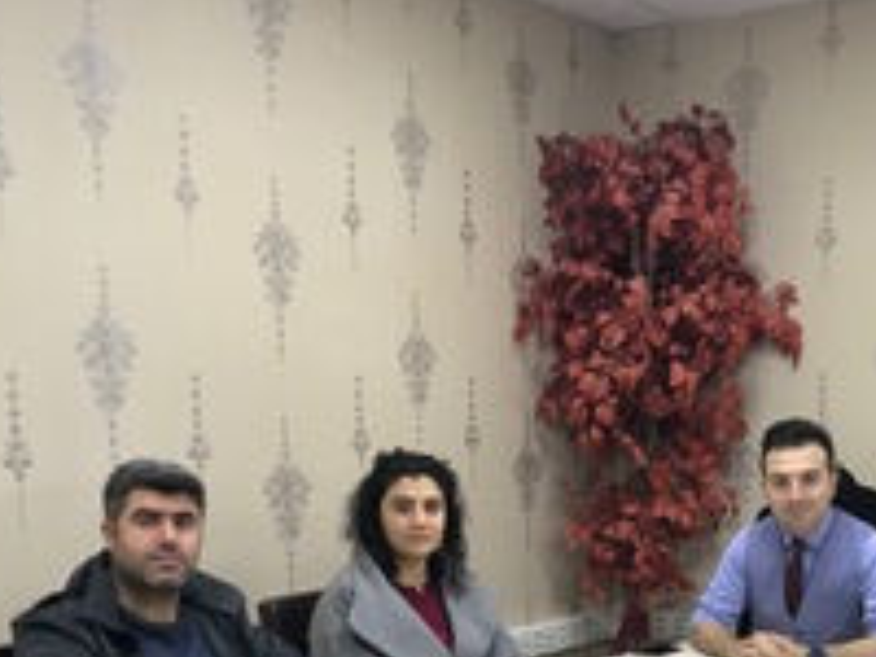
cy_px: 613
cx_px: 600
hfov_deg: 34.0
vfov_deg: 25.2
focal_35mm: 56
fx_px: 1417
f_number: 1.8
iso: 40
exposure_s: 1/33
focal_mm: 3.99
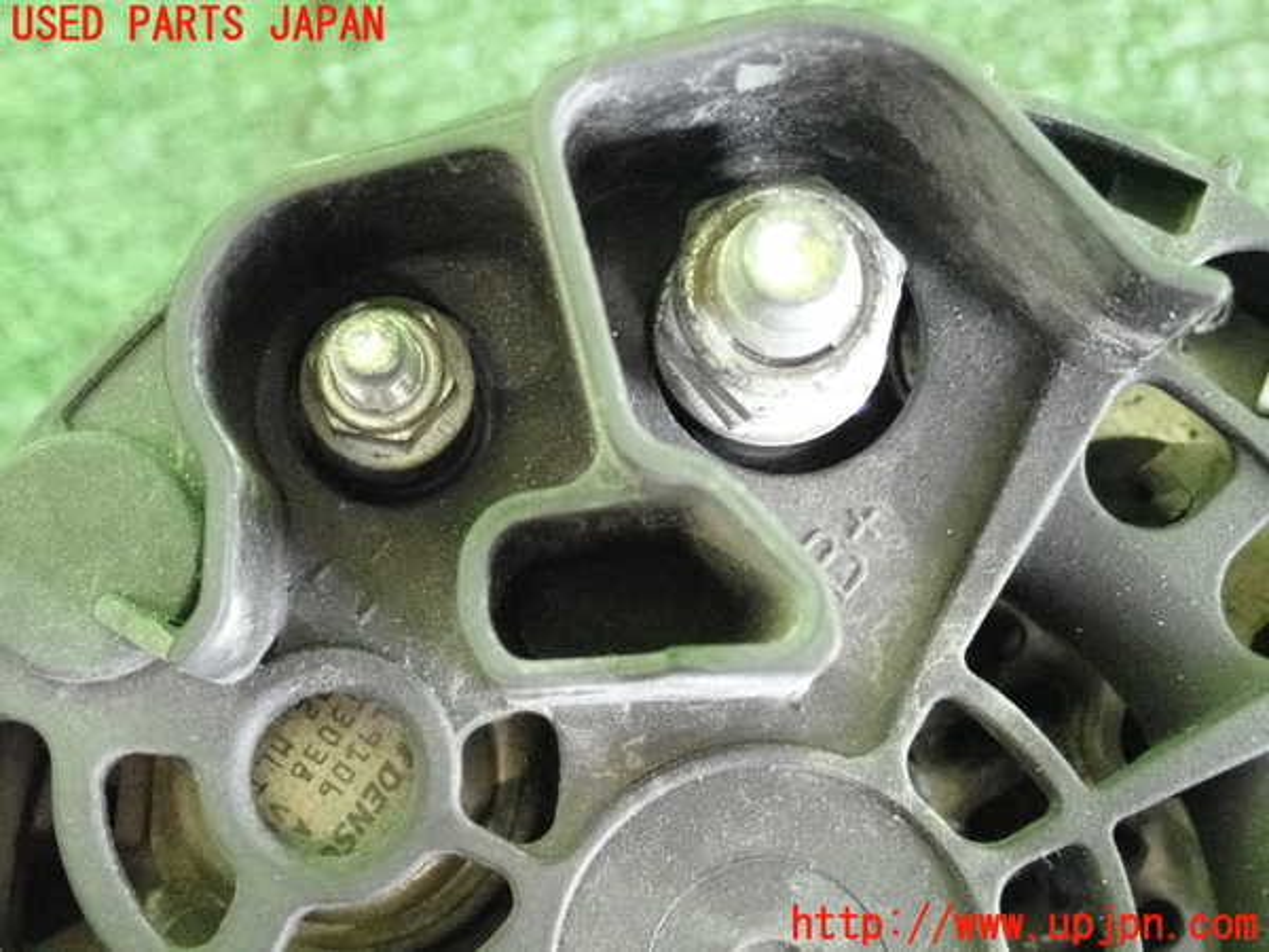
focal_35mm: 67
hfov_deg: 29.0
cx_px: 634
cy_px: 476
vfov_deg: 21.9
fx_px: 2456
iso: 6400
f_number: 3.8
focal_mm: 11.88
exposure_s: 1/125
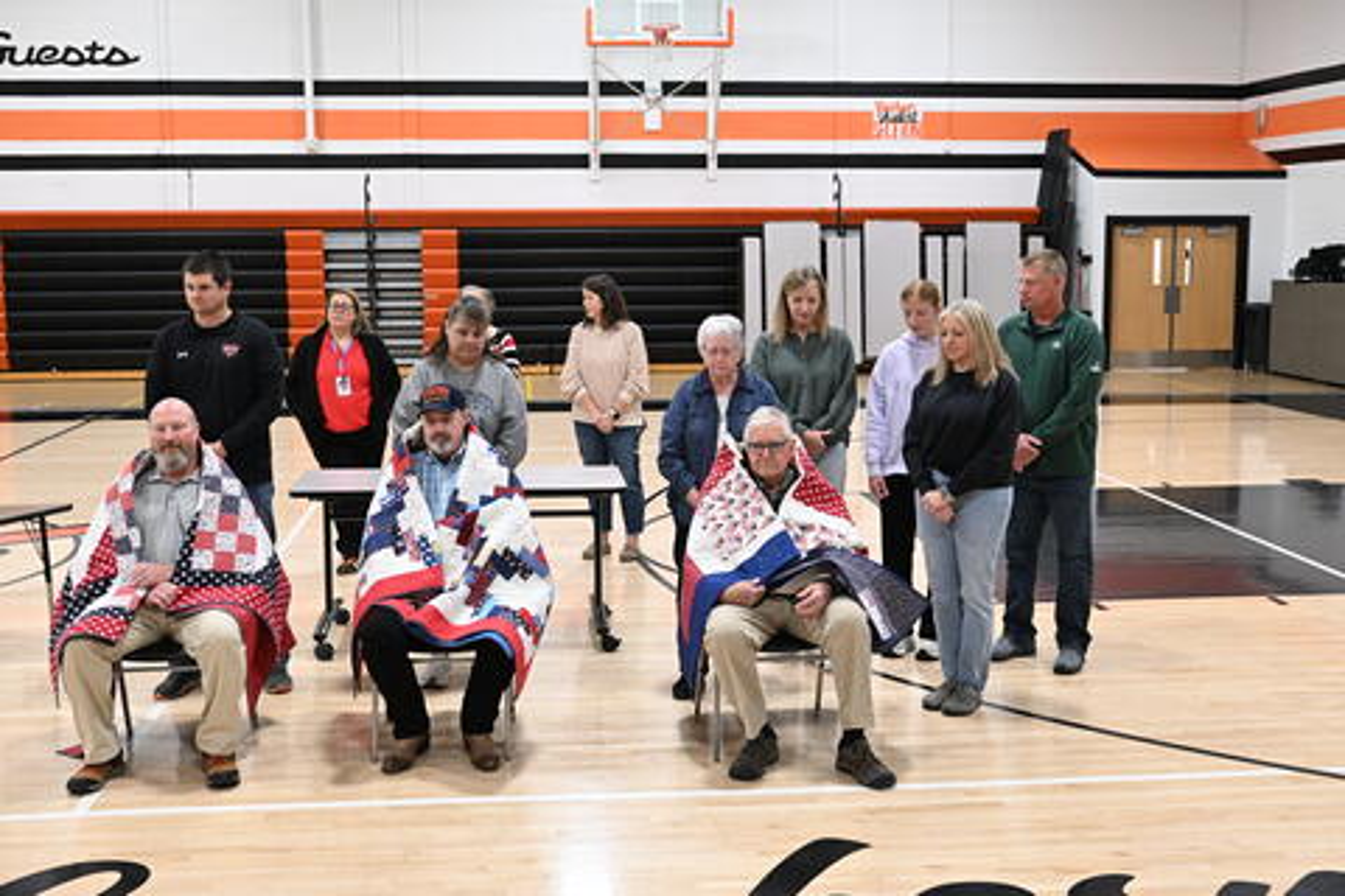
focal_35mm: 42
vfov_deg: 31.9
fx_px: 1569
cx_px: 672
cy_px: 448
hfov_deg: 46.4
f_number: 4
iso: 1800
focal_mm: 28
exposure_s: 1/125
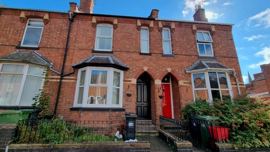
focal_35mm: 15
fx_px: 107
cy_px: 72
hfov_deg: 102.9
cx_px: 129
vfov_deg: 70.5
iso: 50
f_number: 2.2
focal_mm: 2.2
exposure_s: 1/1260
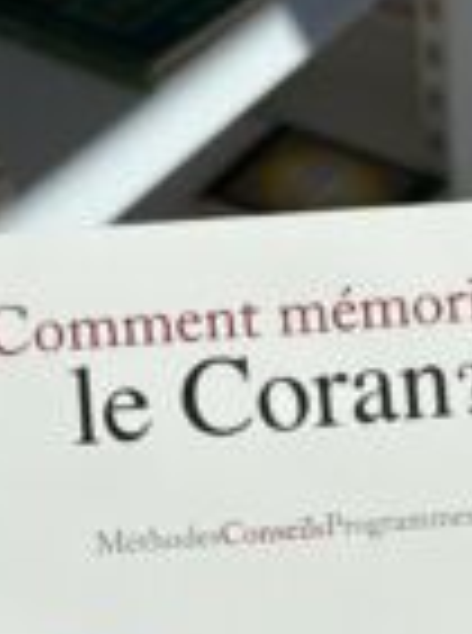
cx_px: 360
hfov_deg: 19.7
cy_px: 562
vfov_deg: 25.6
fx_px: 1352
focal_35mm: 74
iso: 50
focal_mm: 5.96
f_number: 1.6
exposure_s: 1/7692
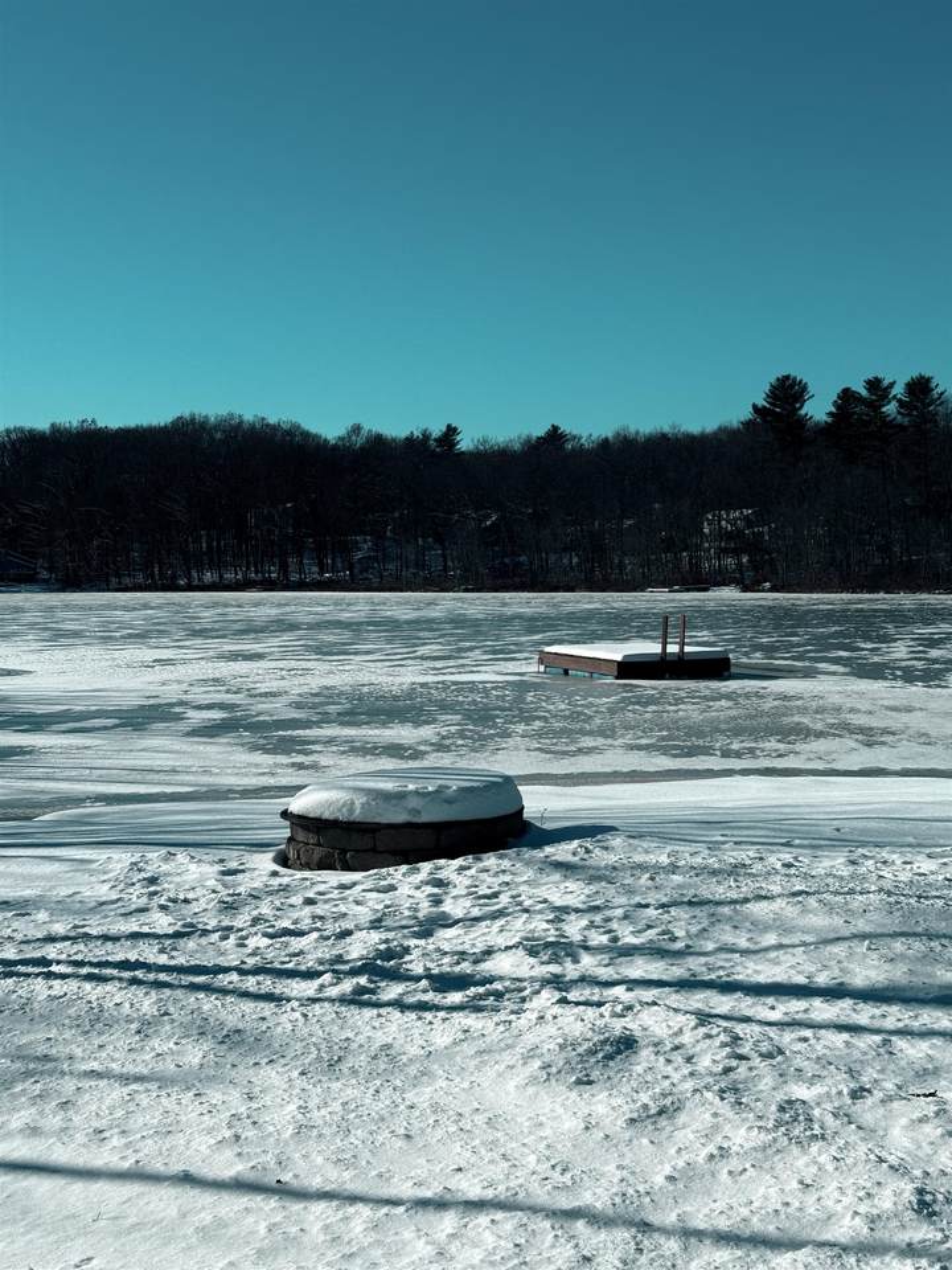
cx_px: 476
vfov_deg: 39.7
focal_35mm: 48
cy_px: 635
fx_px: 1760
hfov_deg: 30.3
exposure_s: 1/11364
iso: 80
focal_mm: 6.76
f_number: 1.78
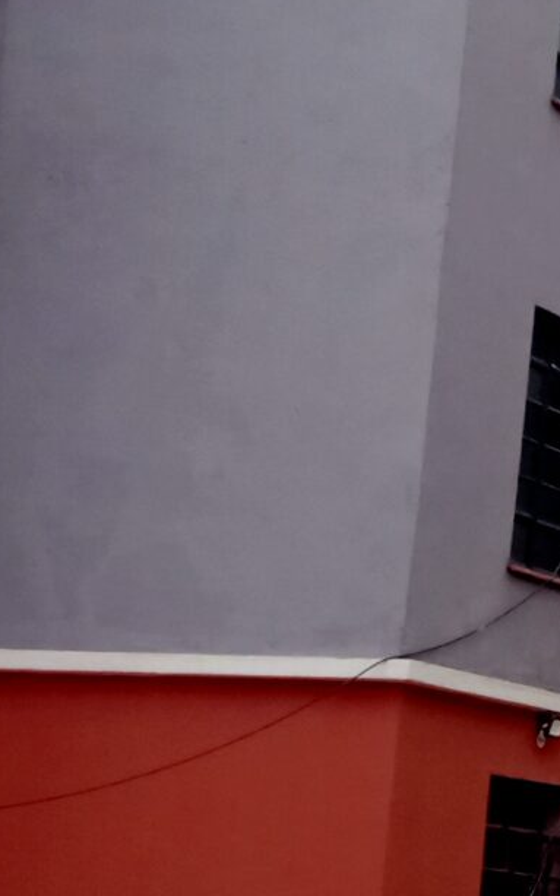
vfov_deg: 16.8
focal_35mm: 124
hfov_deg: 8.4
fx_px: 3029
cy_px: 615
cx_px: 1834
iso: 100
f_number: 2.2
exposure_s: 1/661
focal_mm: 3.46
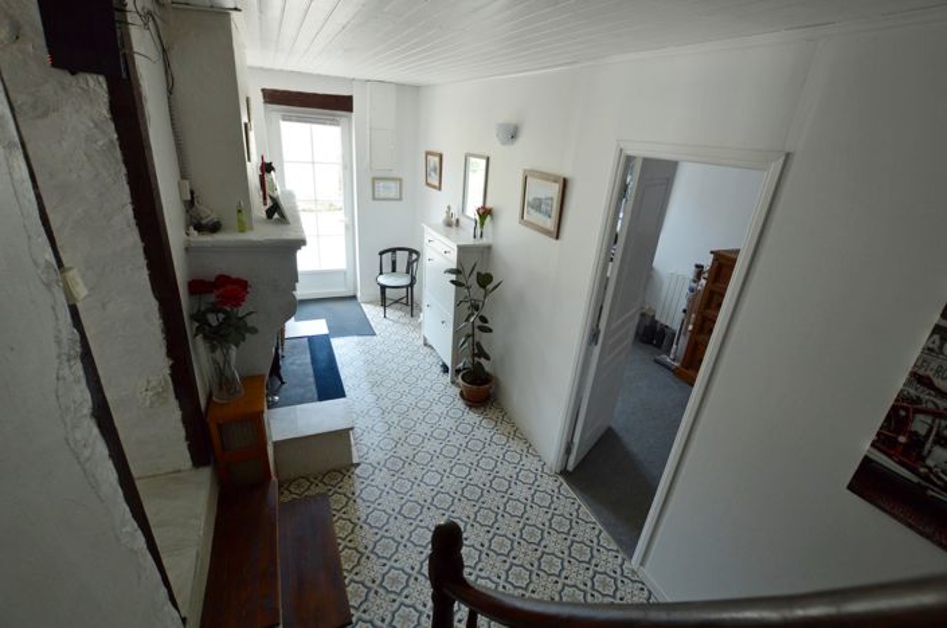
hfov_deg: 100.5
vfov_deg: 77.2
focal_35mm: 15
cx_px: 474
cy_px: 314
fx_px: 394
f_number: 4.5
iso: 400
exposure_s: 1/80
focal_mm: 10
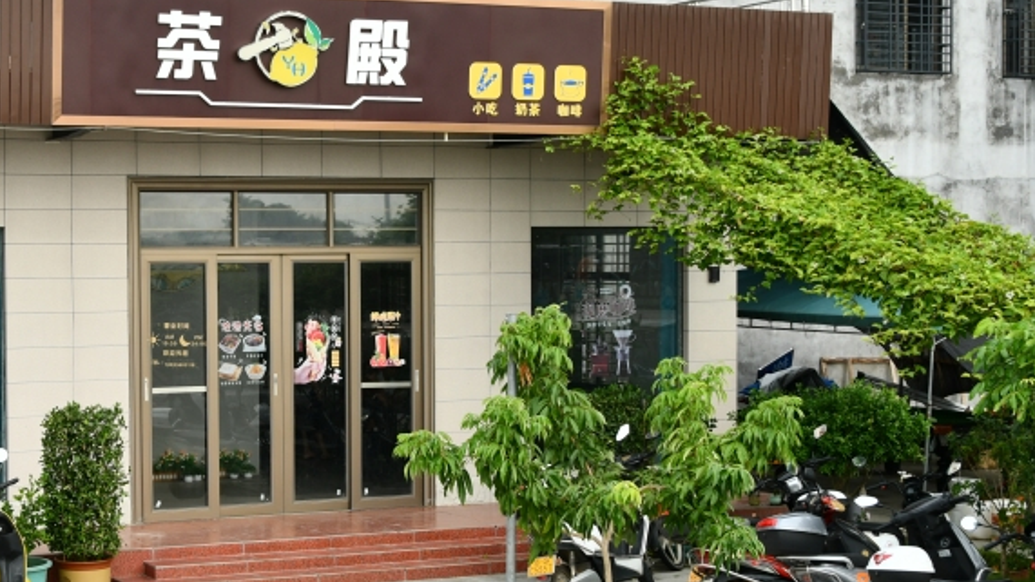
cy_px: 337
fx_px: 2085
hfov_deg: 27.7
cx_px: 372
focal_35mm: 76
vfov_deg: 15.9
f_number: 6.3
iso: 160
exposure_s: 1/320
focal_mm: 31
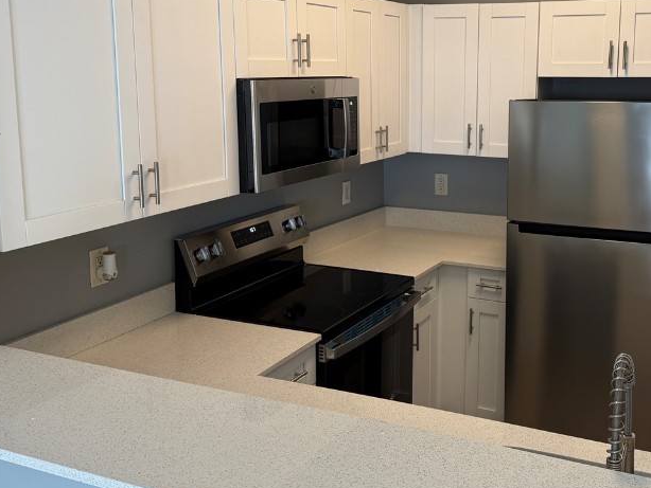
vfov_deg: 35.8
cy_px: 181
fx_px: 753
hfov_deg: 45.8
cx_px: 451
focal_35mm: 40
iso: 125
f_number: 1.78
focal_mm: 6.76
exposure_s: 1/60
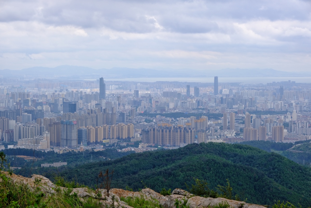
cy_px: 104
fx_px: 717
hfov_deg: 24.5
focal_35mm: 83
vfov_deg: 16.5
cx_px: 156
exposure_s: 1/250
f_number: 8
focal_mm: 55
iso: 250
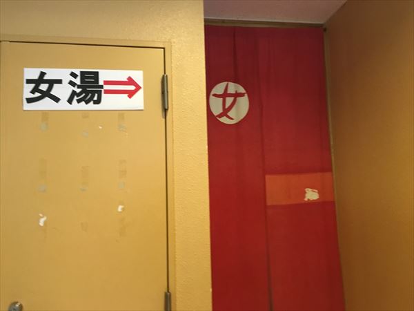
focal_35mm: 29
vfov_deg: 48.2
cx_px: 207
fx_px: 347
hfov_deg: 61.7
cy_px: 156
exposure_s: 1/15
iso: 200
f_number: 2.2
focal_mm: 4.15
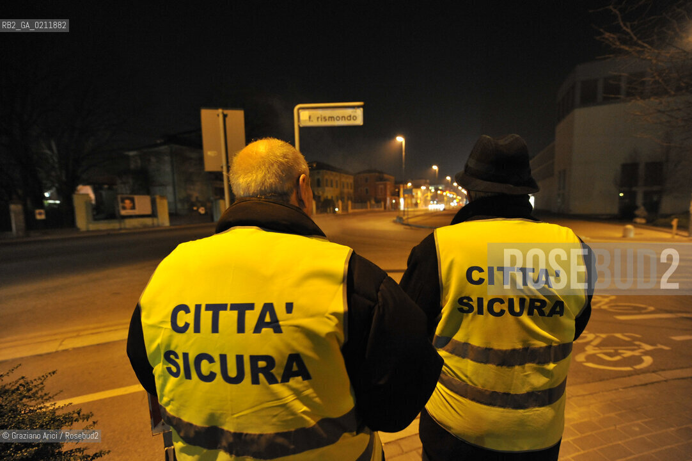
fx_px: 269
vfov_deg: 81.1
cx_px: 346
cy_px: 230
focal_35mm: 14
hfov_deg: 104.3
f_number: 3.2
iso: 3200
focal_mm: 14
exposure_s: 1/40
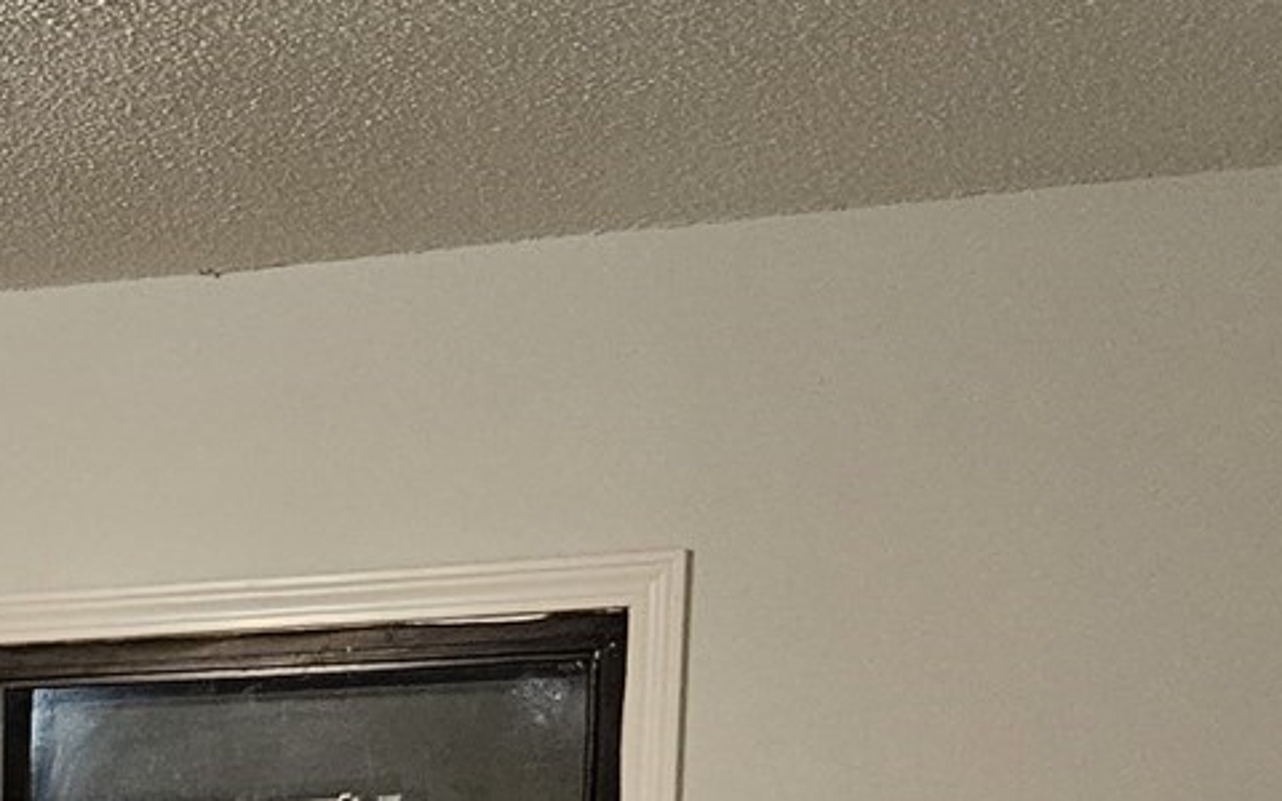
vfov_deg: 11.4
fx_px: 3634
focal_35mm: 104
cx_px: -486
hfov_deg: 18.3
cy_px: 1578
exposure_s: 1/60
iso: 500
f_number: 1.8
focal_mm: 5.4
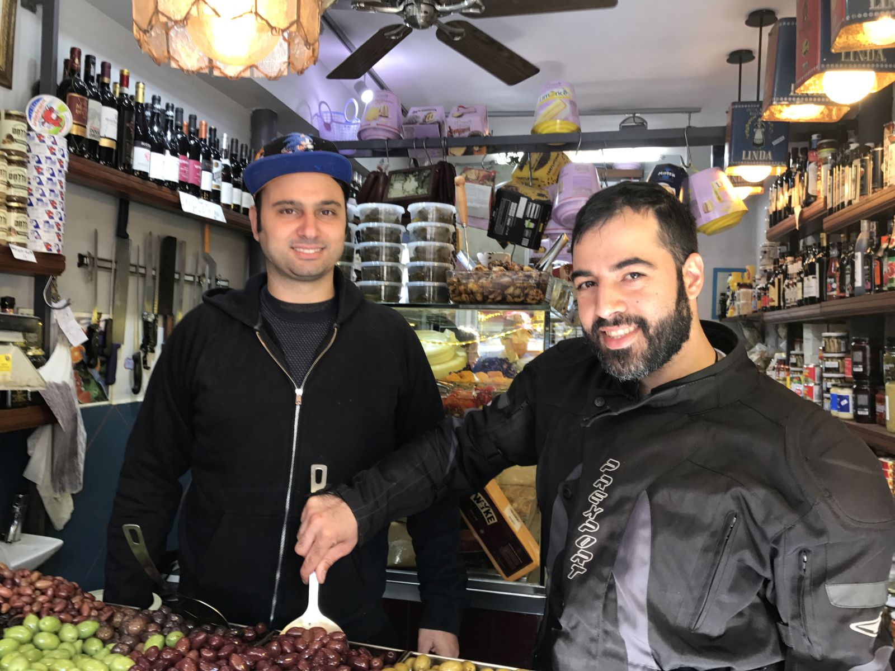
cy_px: 336
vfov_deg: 49.7
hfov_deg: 63.4
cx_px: 448
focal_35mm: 28
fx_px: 724
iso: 32
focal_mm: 3.99
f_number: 1.8
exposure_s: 1/33
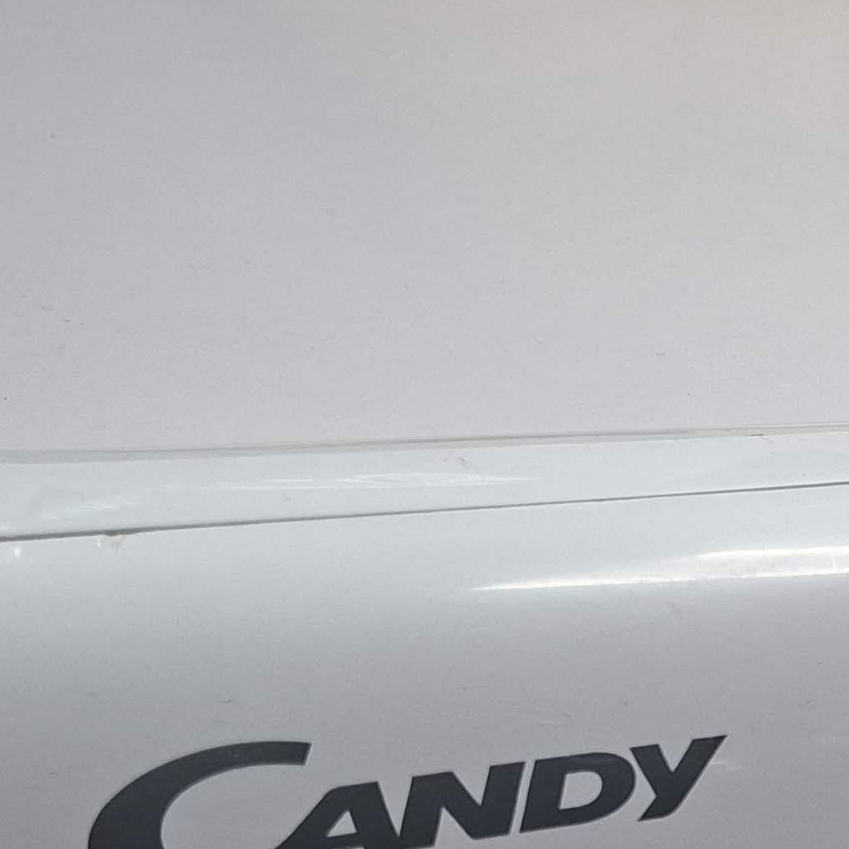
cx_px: 1116
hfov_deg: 19.8
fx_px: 2220
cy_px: 848
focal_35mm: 80
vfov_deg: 20.9
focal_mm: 5.54
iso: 200
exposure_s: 1/50
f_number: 1.8
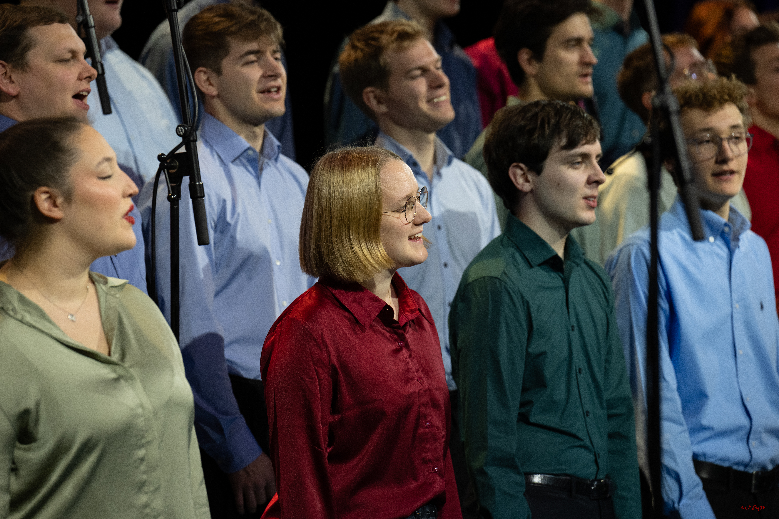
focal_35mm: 200
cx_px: 390
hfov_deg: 10.3
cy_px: 260
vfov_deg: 6.9
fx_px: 4327
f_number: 5
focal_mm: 200
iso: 1000
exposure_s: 1/200
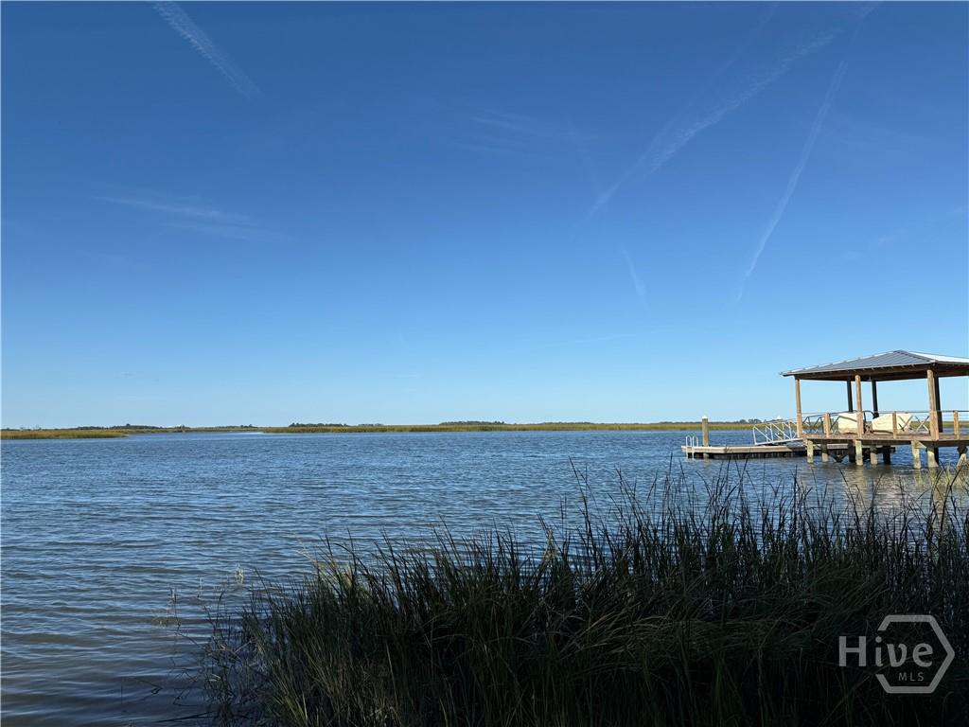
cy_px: 364
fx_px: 672
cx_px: 484
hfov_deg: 71.6
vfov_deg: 56.8
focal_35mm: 24
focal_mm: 6.76
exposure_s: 1/6173
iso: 80
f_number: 1.78
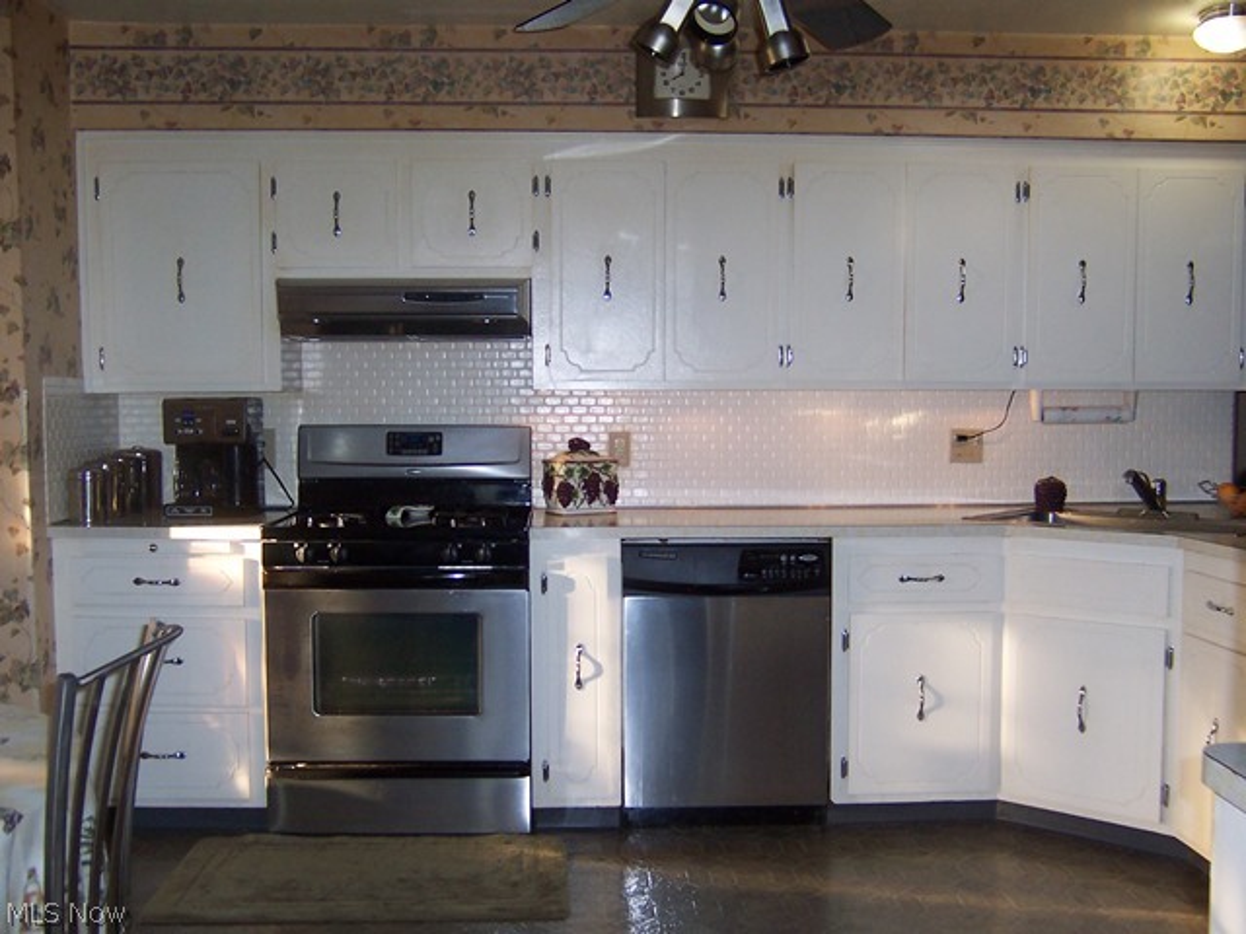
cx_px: 623
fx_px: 1296
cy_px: 467
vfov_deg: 39.7
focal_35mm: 36
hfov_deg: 51.4
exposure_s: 1/60
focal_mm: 5.6
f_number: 2.8
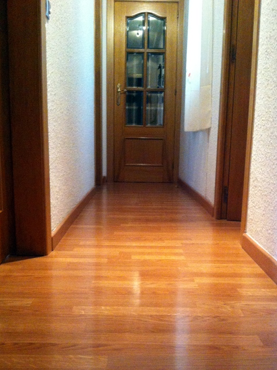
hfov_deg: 32.1
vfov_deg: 41.7
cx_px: 141
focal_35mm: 45
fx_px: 481
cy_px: 237
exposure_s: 1/15
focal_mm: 3.85
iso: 400
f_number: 2.8
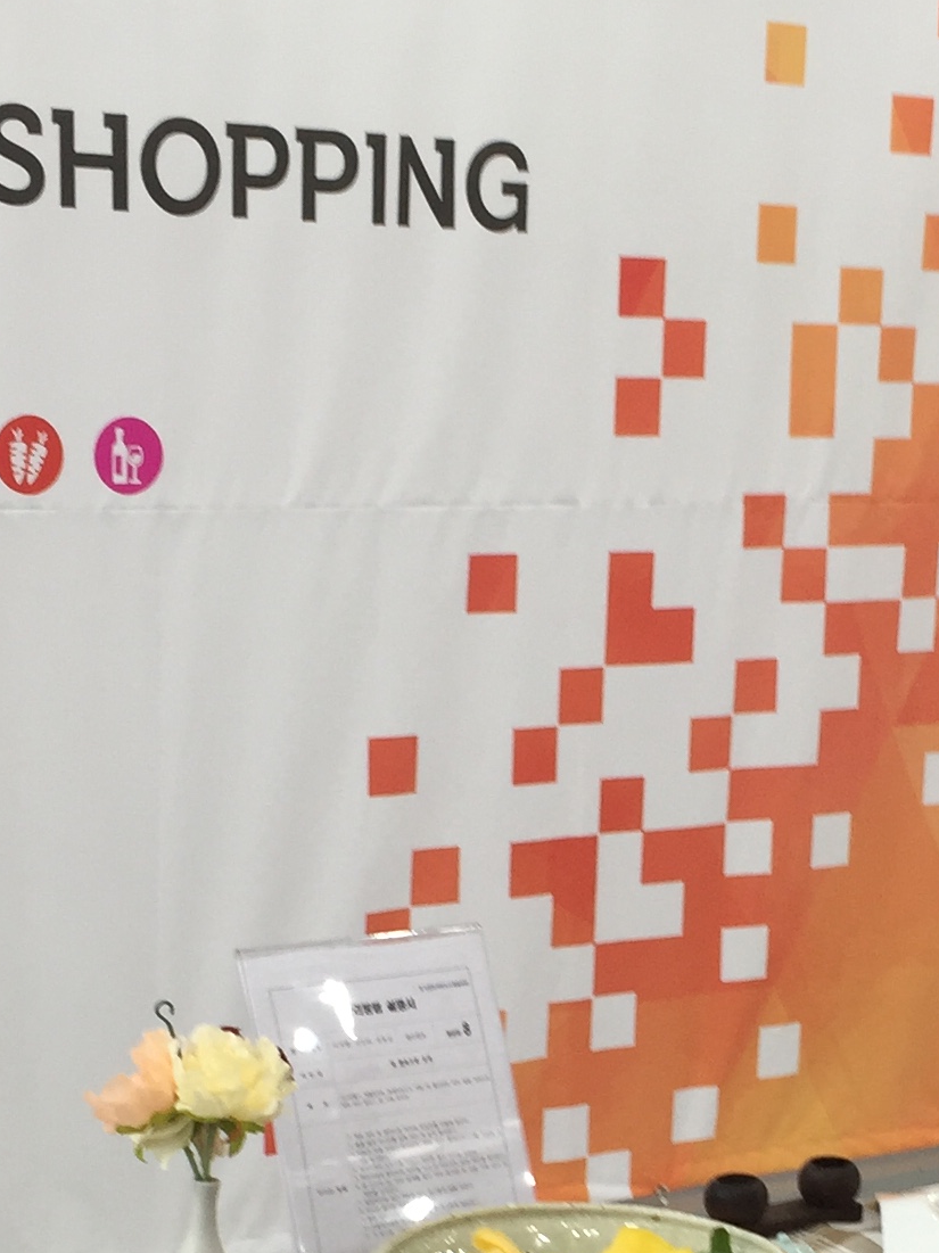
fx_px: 3112
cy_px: 1119
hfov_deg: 17.1
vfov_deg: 22.2
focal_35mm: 86
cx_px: 709
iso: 32
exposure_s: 1/60
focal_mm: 4.15
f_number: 2.2
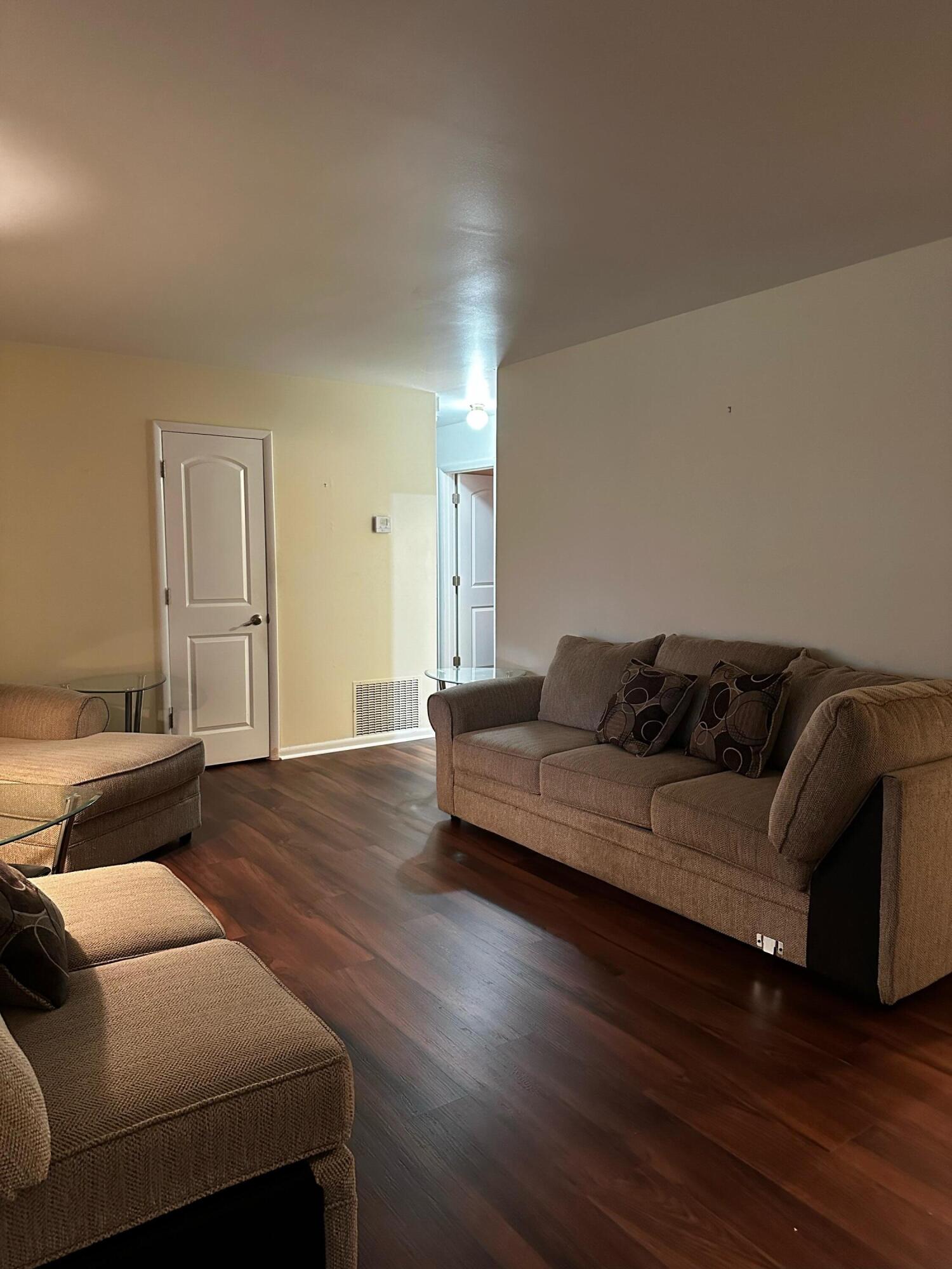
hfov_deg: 56.8
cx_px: 476
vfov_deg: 71.6
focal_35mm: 24
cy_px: 634
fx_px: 880
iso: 640
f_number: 1.78
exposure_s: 1/40
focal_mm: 6.86
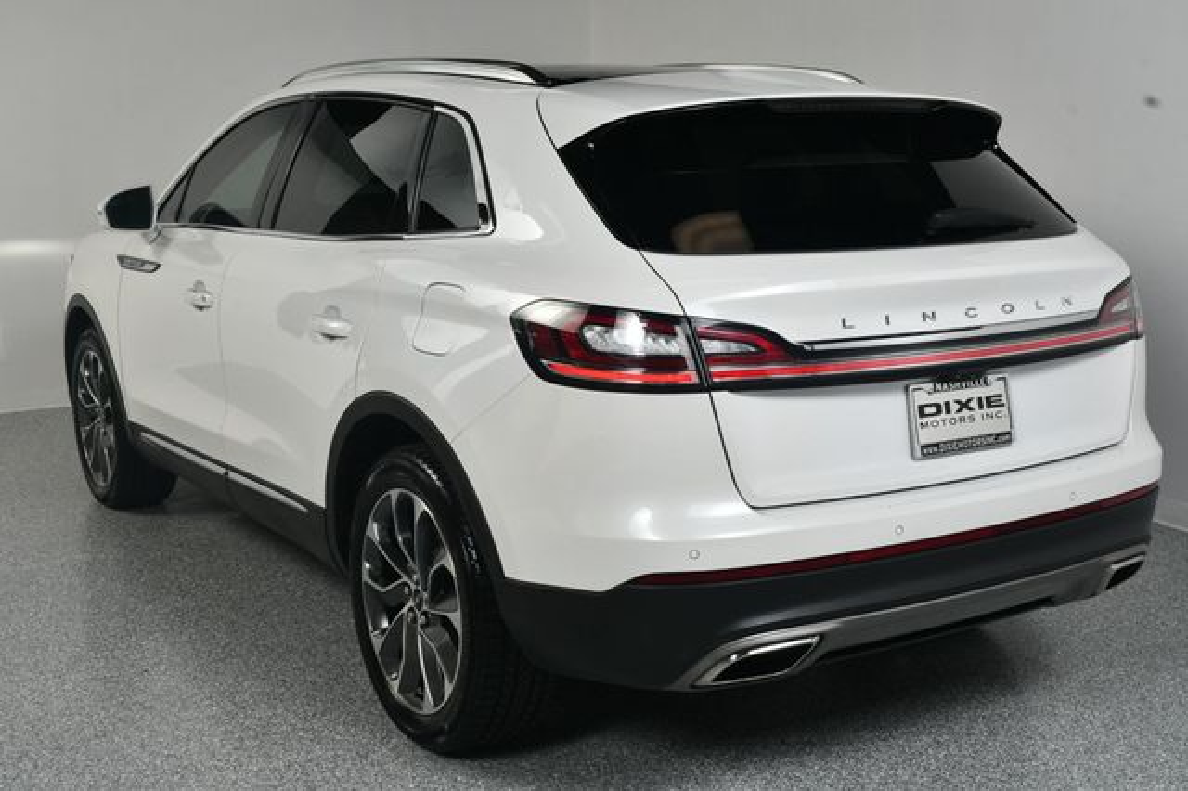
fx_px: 1484
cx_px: 594
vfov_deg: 29.8
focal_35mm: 45
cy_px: 396
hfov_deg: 43.6
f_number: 13
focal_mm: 30
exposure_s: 1/160
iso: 100
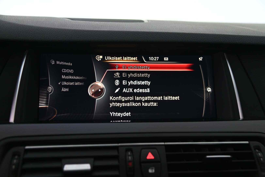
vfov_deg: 28.0
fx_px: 353
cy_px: 88
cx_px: 132
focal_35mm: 48
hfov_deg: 41.1
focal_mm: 48
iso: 2000
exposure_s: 1/30
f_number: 4
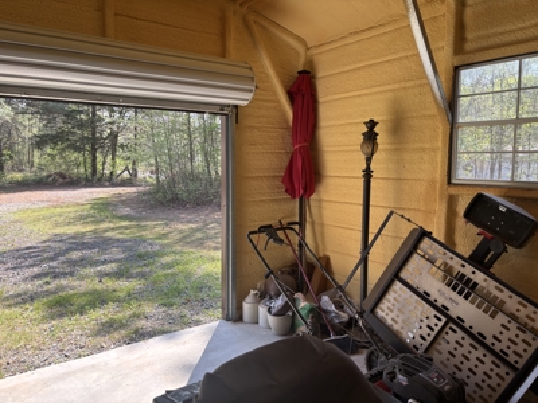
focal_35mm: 26
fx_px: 404
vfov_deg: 53.1
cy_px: 202
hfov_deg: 67.3
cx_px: 269
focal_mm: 5.96
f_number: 1.6
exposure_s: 1/358
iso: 50
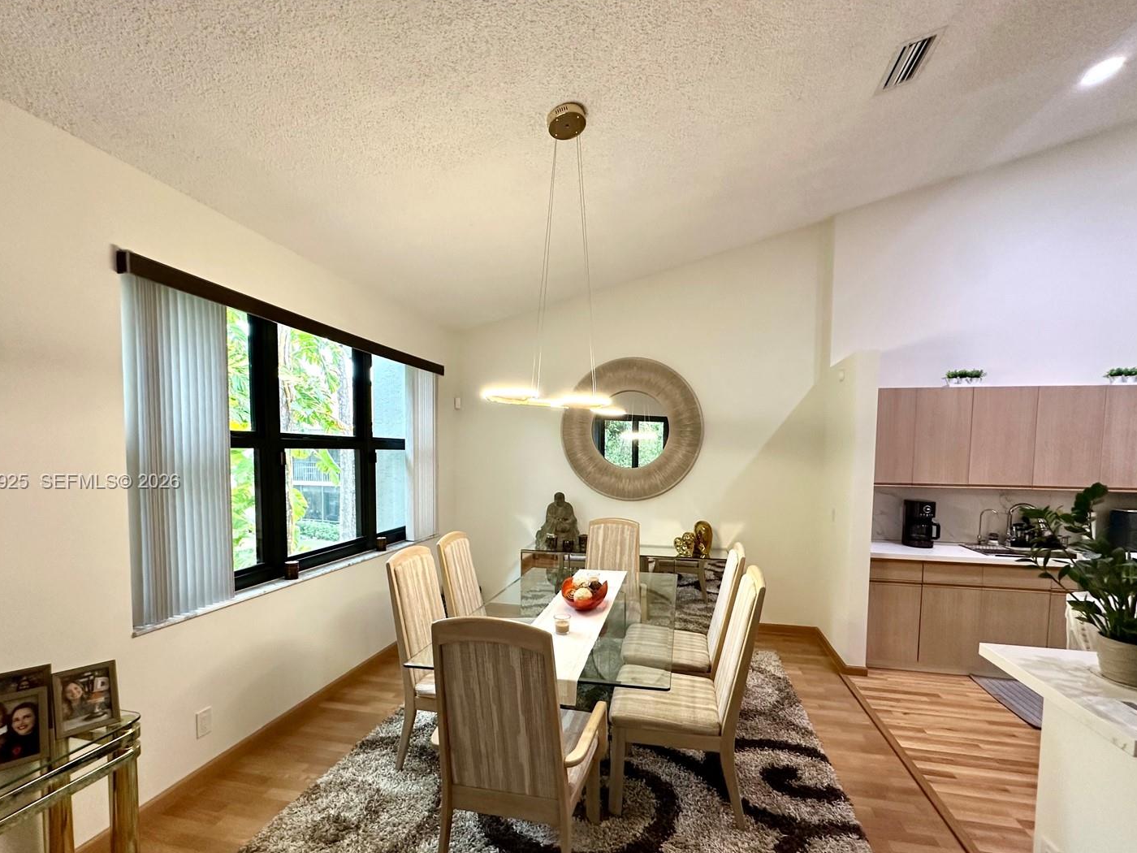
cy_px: 483
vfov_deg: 77.7
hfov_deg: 94.5
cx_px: 577
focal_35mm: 16
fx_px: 526
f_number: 2.2
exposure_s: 1/60
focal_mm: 2.22
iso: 250
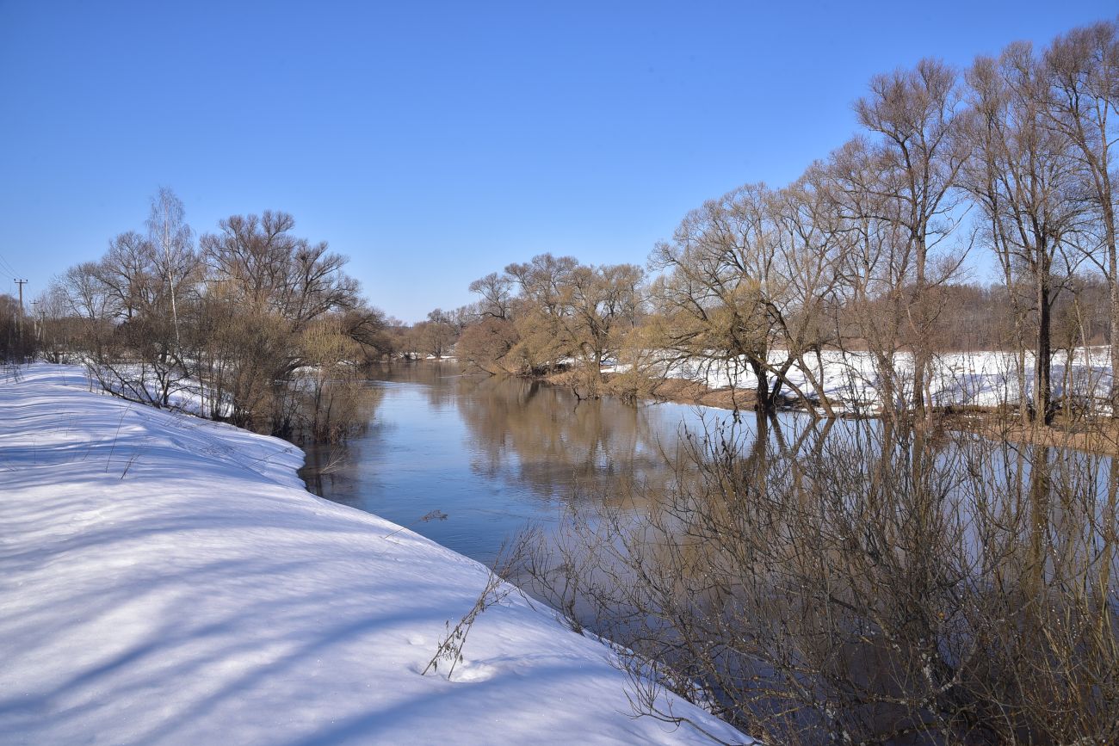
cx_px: 560
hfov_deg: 39.6
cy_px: 373
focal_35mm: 50
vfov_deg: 27.0
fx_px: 1554
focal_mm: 50
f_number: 11
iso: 125
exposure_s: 1/125
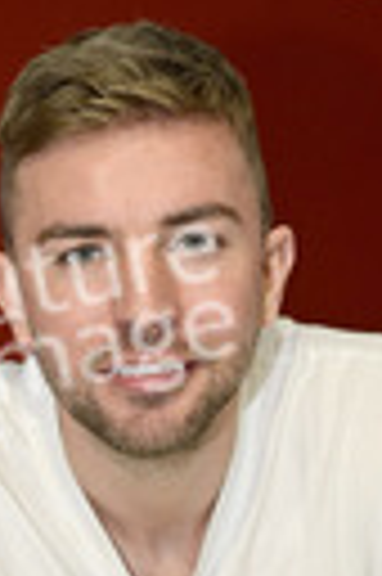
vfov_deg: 15.8
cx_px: 135
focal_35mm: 128
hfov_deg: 10.7
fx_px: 2043
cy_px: 558
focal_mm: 41
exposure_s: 1/200
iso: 1600
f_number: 8
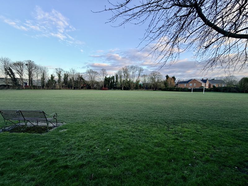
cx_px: 124
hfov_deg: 102.1
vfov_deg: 85.7
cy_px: 93
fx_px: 100
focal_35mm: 14
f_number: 2.2
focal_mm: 2.22
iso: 40
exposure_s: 1/182
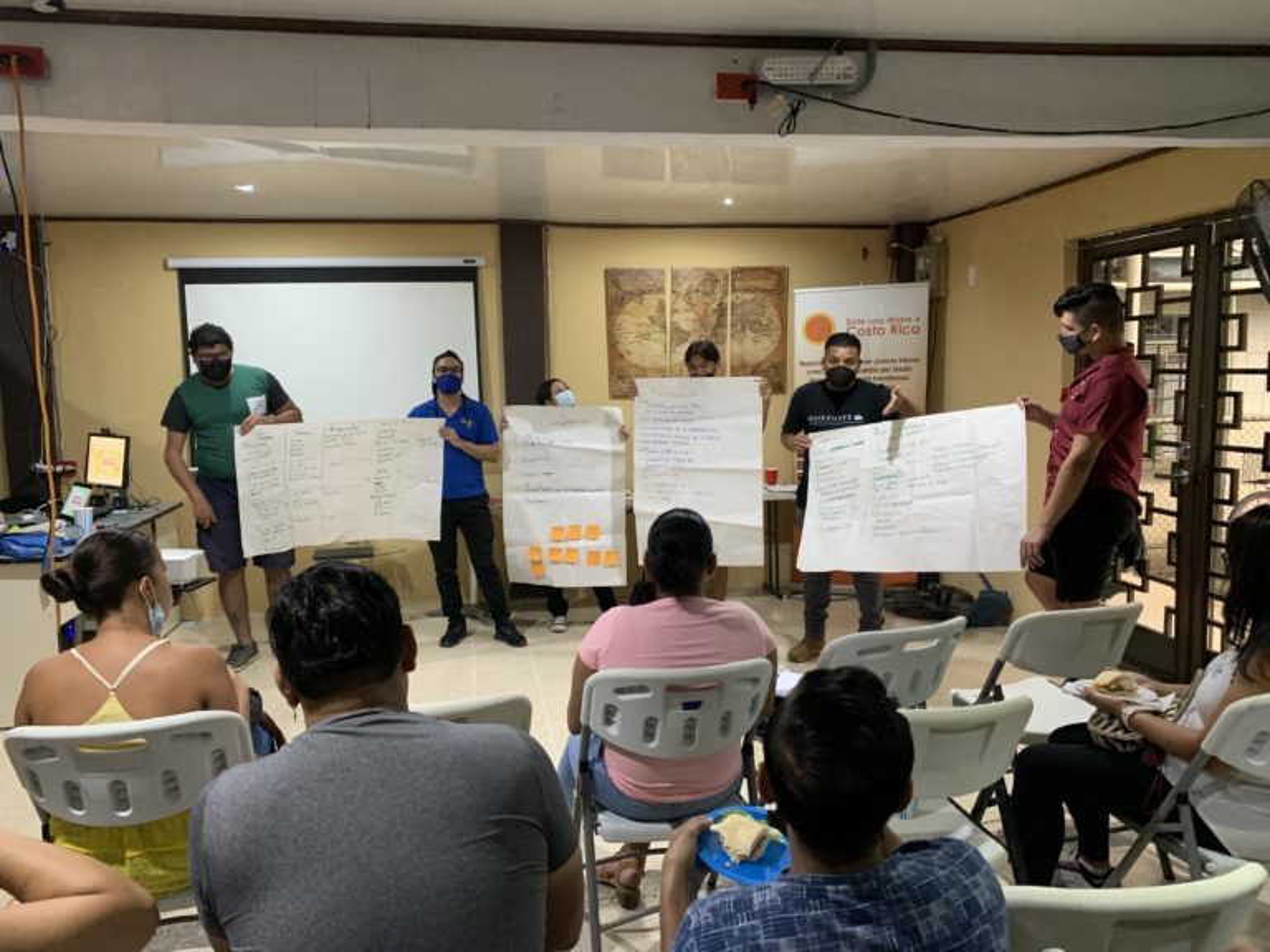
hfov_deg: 67.3
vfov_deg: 53.1
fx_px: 954
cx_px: 635
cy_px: 476
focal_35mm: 26
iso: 250
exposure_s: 1/40
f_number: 1.8
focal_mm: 4.25
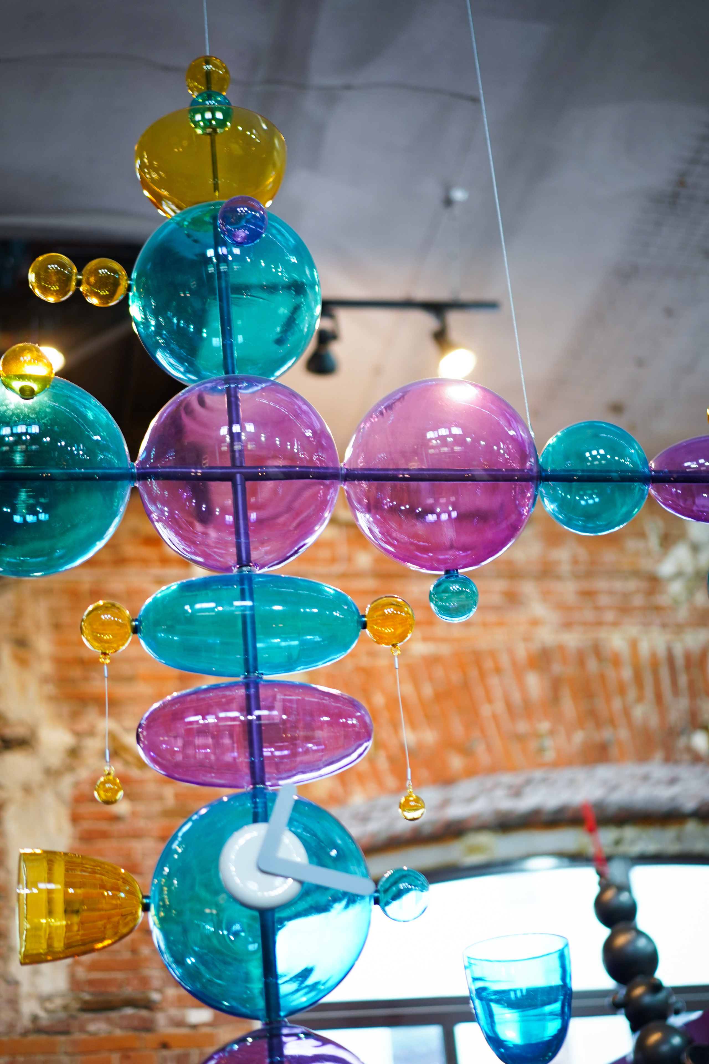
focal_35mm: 55
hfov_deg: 24.6
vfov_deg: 36.2
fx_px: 1625
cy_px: 532
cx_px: 354
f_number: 1.8
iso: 320
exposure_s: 1/80
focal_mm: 55
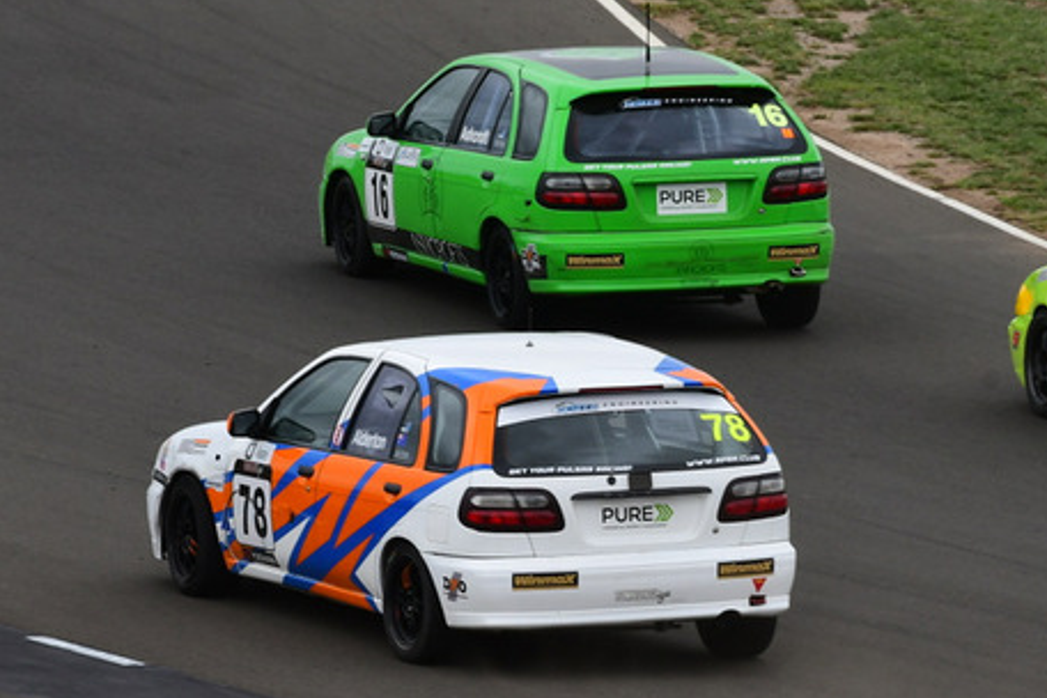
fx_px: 20677
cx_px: 512
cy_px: 416
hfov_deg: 2.9
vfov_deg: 1.9
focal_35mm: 711
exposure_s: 1/640
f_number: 11
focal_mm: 270
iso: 500
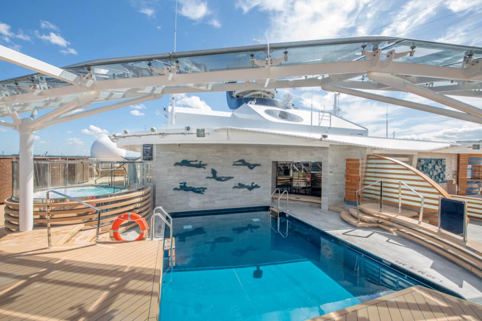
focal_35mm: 15
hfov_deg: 100.4
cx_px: 241
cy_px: 160
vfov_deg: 77.3
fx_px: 201
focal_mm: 15
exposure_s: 1/250
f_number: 11
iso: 320
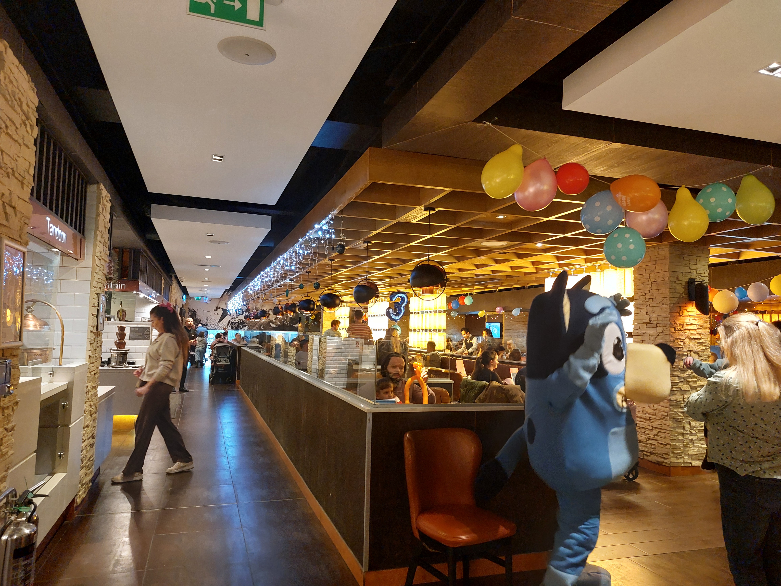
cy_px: 293
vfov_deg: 54.9
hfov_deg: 69.4
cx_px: 390
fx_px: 564
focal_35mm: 25
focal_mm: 5.23
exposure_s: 1/50
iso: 400
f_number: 1.8
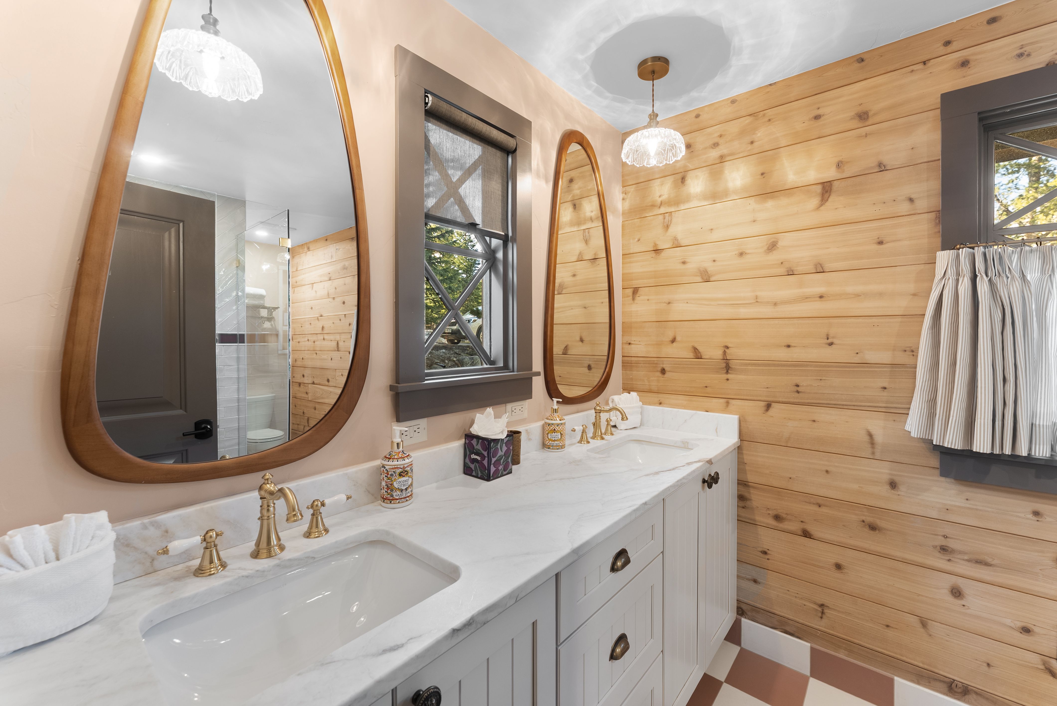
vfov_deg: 81.3
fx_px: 411
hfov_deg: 104.2
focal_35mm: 14
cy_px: 353
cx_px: 528
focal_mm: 14
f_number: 7.1
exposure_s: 1/25
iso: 250
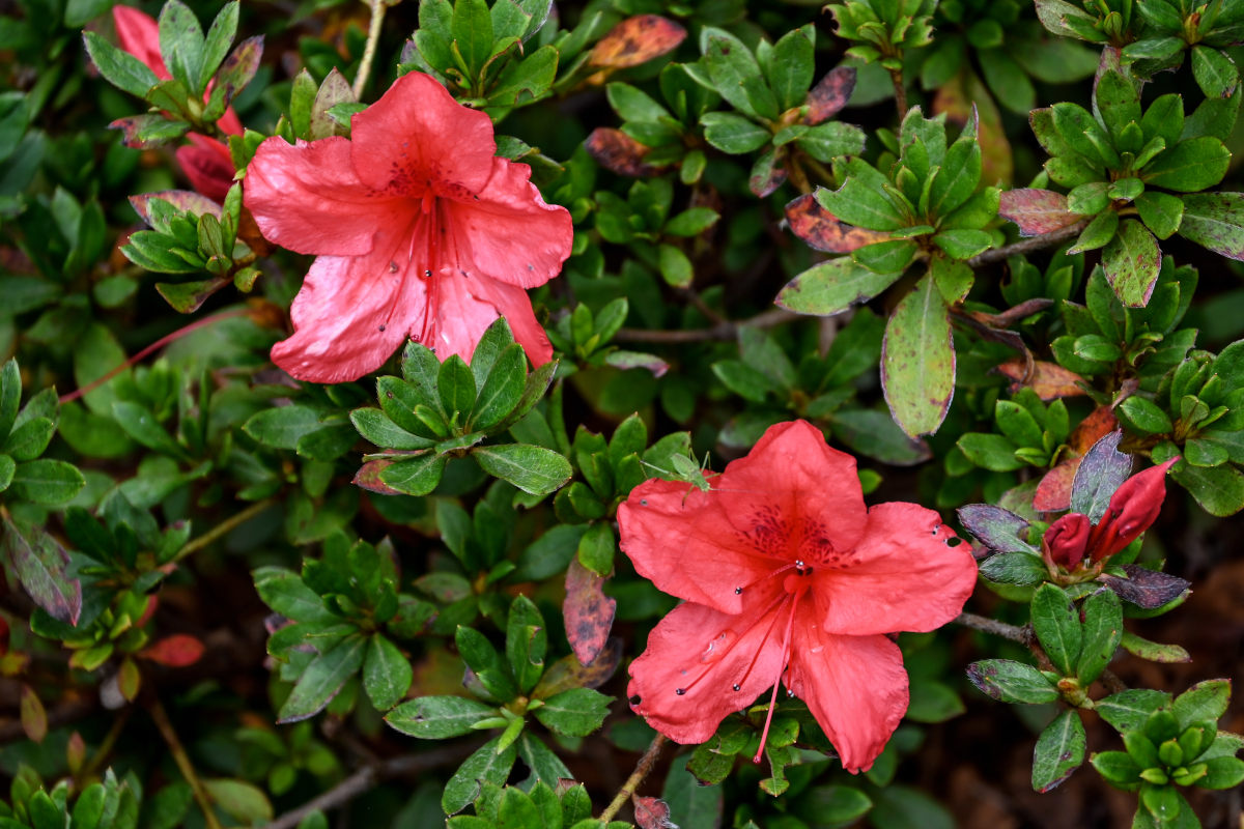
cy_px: 414
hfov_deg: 10.5
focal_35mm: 195
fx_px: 6738
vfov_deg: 7.0
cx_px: 622
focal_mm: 130
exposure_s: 1/250
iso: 180
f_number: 6.3
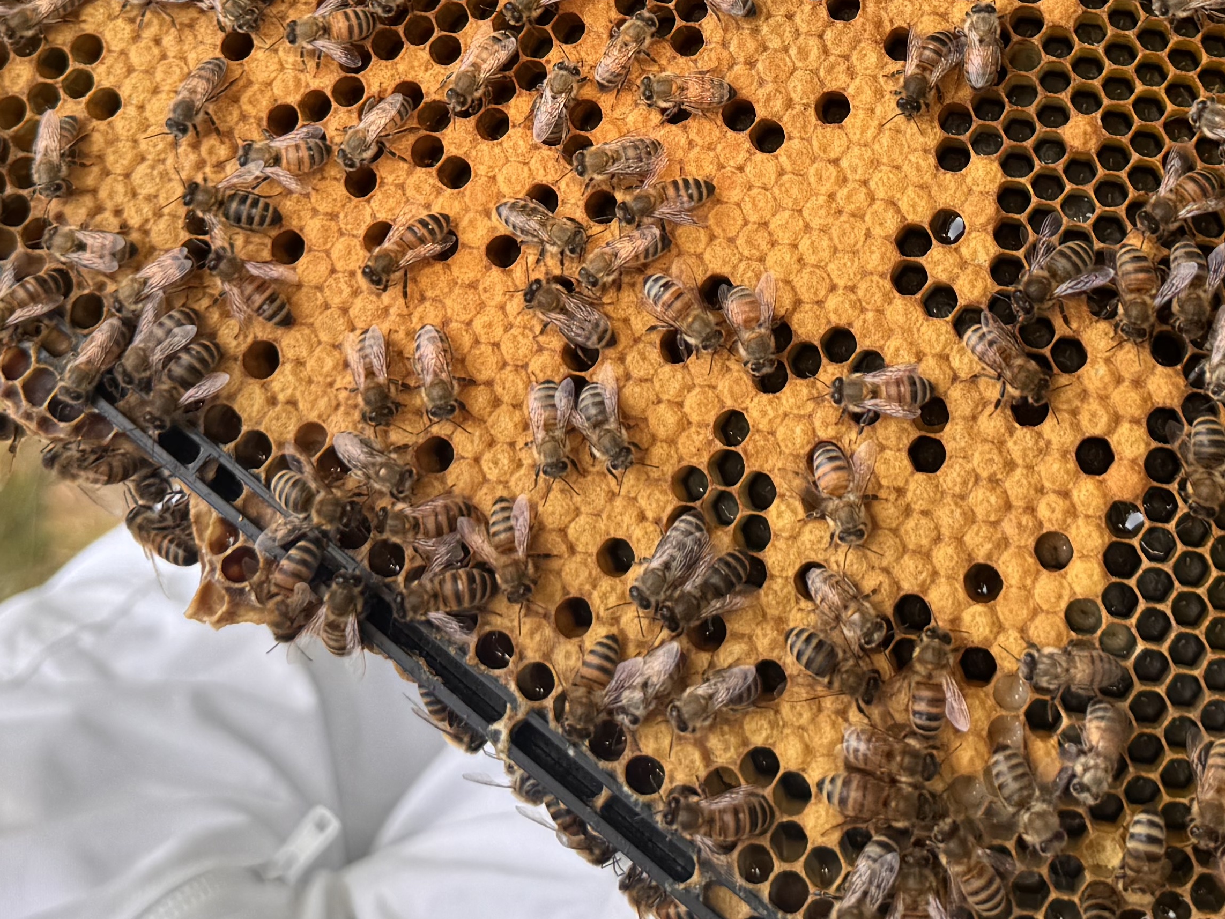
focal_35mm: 60
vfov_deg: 23.1
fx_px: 2123
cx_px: 715
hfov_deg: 32.1
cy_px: -62
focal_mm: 6.76
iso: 80
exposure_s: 1/285
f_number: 1.78
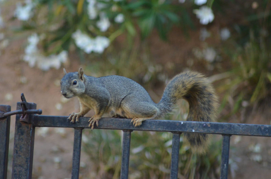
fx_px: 3381
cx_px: 136
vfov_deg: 3.0
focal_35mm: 450
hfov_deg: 4.6
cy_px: 90
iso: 1600
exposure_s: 1/320
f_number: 5.6
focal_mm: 300
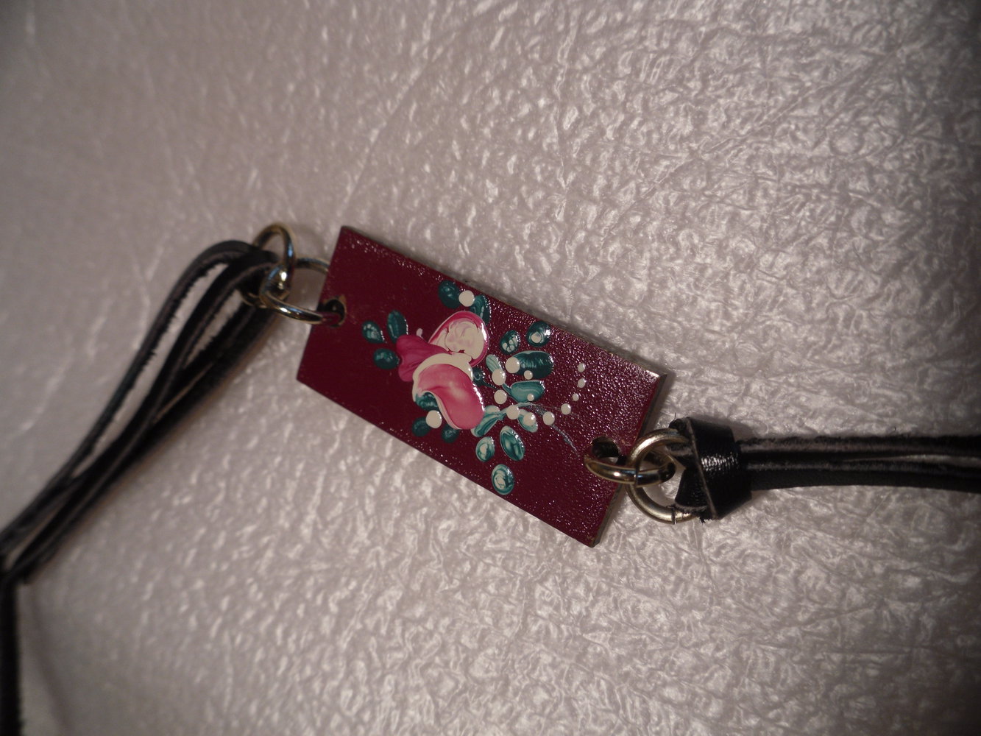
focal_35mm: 45
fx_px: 1275
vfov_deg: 32.2
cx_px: 490
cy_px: 368
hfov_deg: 42.1
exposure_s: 1/79
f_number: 3.5
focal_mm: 6.3
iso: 100
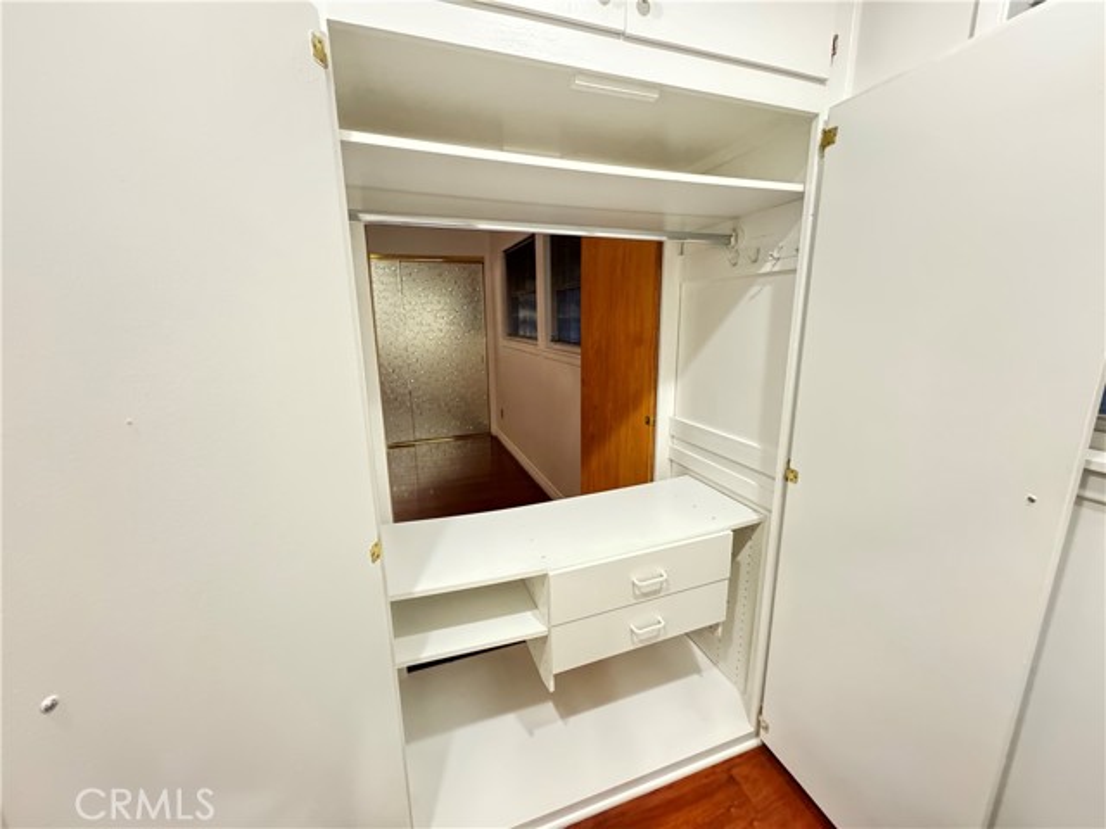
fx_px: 447
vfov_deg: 85.7
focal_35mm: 14
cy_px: 414
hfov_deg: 102.1
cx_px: 553
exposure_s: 1/40
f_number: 2.2
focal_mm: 2.22
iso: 1600
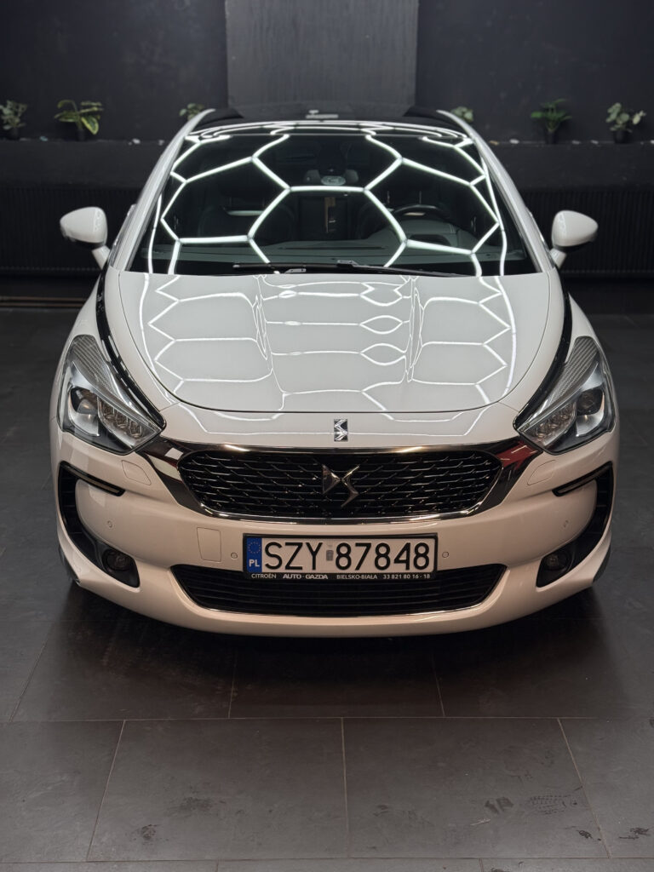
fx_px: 1209
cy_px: 436
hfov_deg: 30.3
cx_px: 327
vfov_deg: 39.7
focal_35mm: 48
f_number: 1.78
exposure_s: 1/121
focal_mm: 6.76
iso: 50
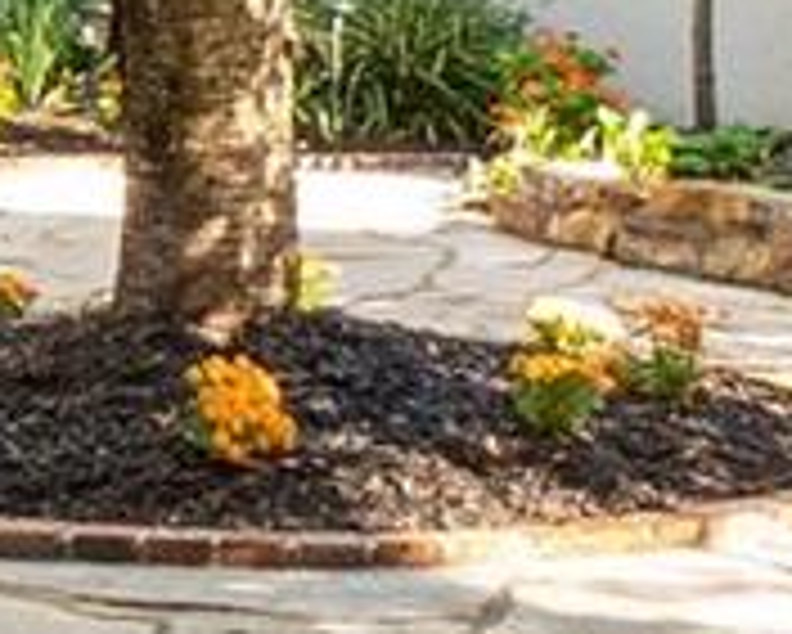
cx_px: -90
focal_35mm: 205
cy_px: -139
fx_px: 4808
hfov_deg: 9.3
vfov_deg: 7.5
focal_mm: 12
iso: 400
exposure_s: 1/50
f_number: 8
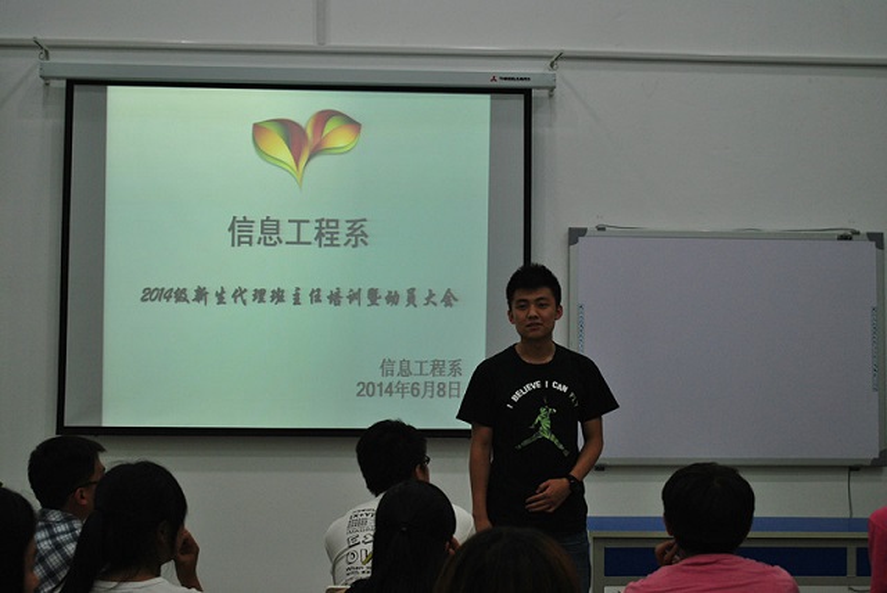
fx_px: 1295
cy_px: 296
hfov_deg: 37.8
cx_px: 444
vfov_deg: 25.8
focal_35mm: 52
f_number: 5
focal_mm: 35
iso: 320
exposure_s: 1/60
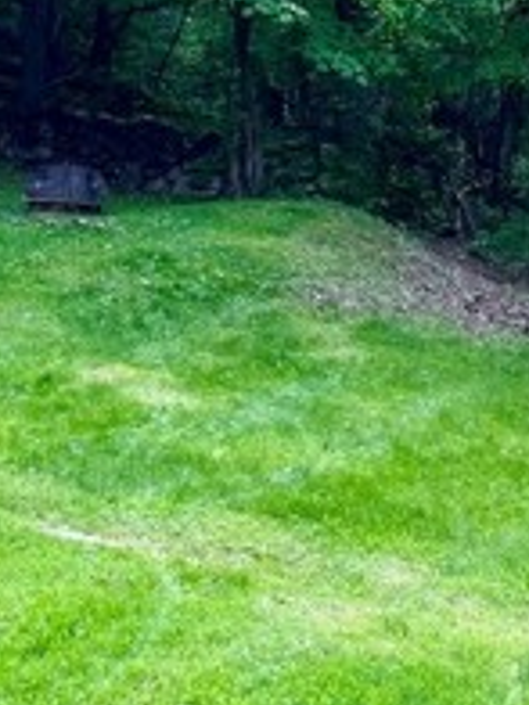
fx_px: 2078
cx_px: 500
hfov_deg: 14.3
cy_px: 417
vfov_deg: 19.2
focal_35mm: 102
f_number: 1.5
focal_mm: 5.7
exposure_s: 1/327
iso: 50
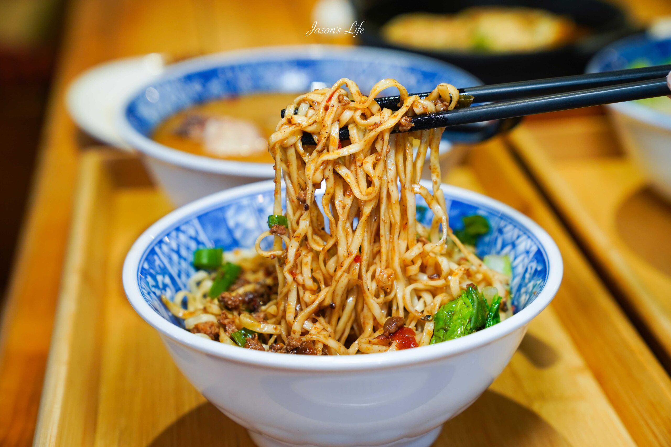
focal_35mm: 70
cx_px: 336
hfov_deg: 28.8
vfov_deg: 19.5
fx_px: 1305
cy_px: 224
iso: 1000
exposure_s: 1/80
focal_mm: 70
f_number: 4.5
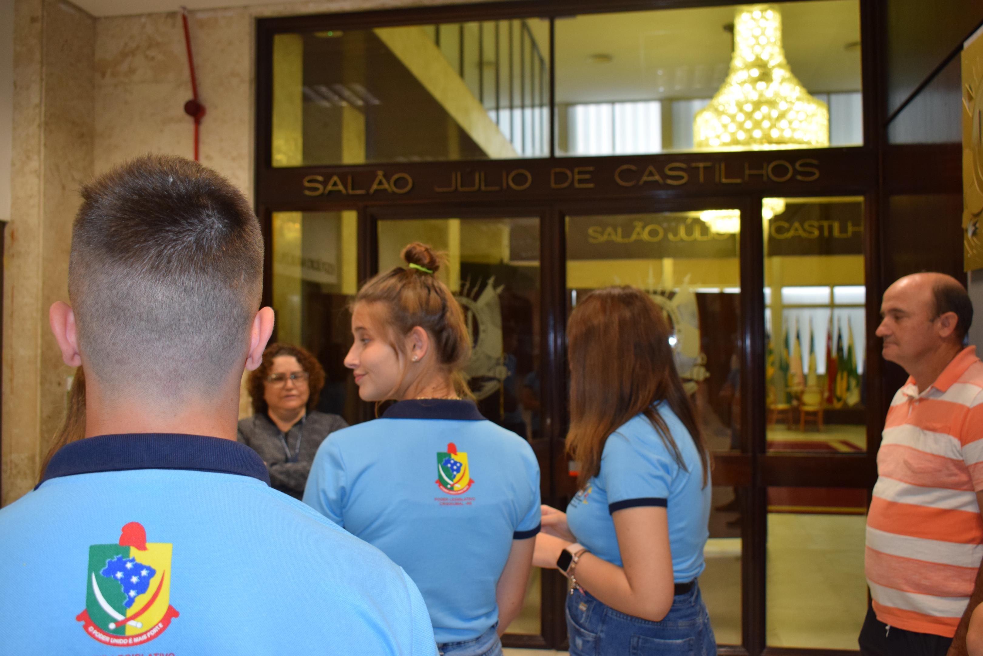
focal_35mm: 34
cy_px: 328
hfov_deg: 55.1
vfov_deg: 38.4
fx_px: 942
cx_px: 492
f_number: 5
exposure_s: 1/100
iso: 800
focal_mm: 23
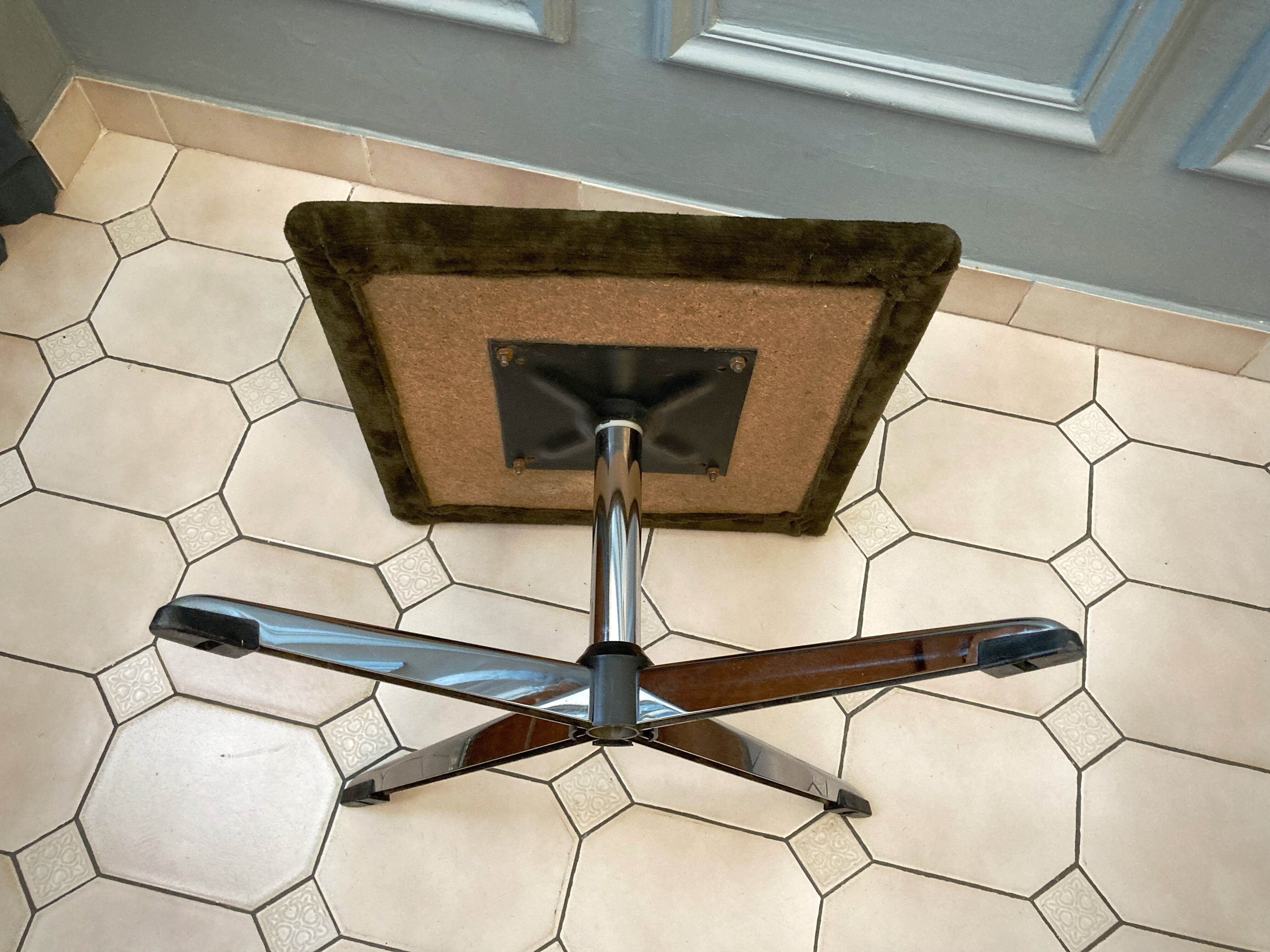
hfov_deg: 63.4
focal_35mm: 28
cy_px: 476
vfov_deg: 49.7
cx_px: 635
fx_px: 1027
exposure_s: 1/50
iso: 320
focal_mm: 3.99
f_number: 1.8
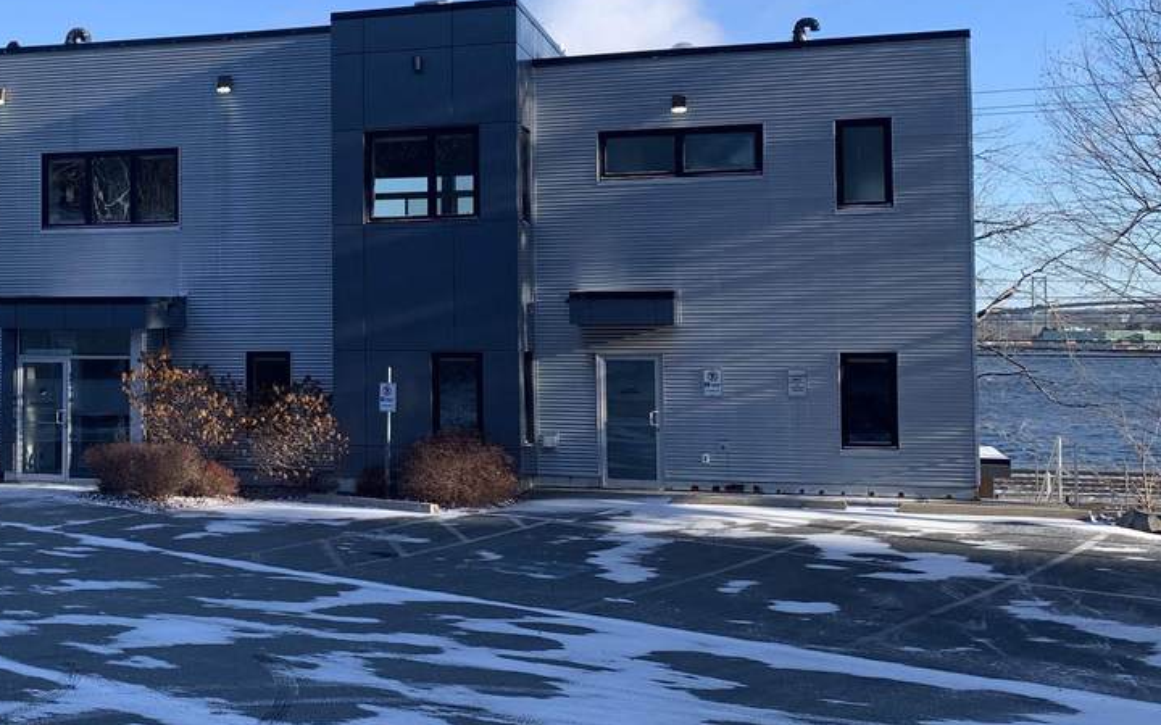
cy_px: 263
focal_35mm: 49
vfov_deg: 26.2
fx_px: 1550
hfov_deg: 39.7
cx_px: 260
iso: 25
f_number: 1.8
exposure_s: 1/1054
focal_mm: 4.25
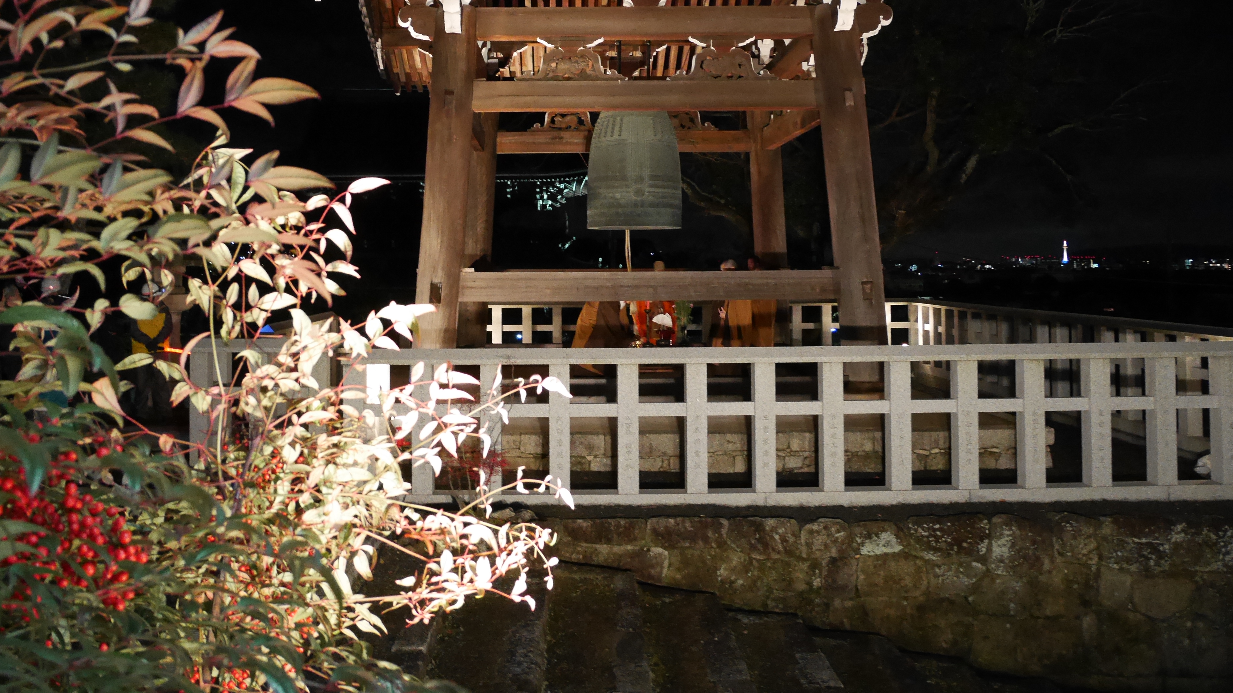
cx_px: 560
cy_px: 219
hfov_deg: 64.2
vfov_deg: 38.4
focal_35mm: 30
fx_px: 981
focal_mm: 12
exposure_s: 1/25
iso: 3200
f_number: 3.5
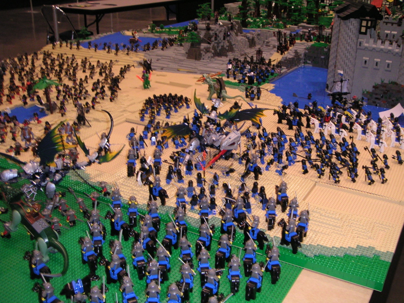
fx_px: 443
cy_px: 152
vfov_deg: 37.7
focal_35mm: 38
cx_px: 202
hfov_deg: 49.0
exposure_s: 1/45
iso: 160
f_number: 2.8
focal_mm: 6
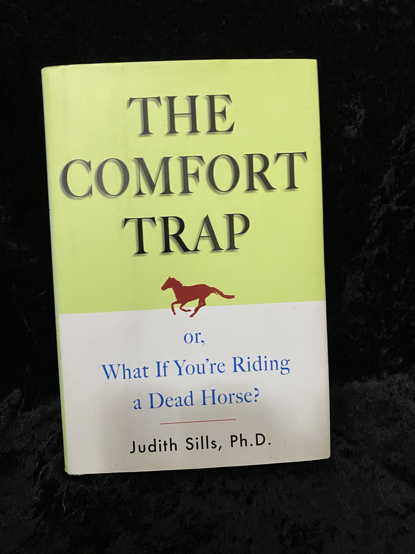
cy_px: 277
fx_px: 416
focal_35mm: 26
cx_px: 208
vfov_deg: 67.3
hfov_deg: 53.1
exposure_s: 1/38
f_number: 1.8
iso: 640
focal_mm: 4.25
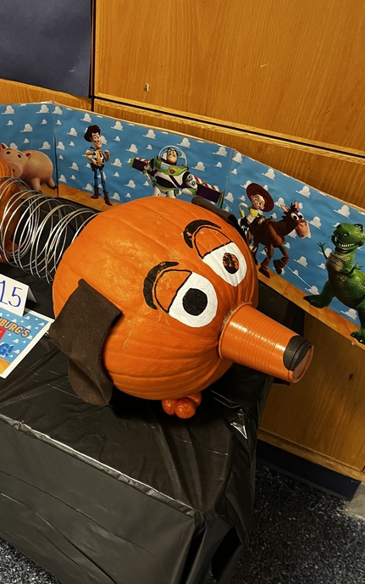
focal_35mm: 32
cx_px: 114
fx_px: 509
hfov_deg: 38.9
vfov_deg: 59.5
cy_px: 258
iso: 500
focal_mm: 5.1
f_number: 1.6
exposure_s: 1/35
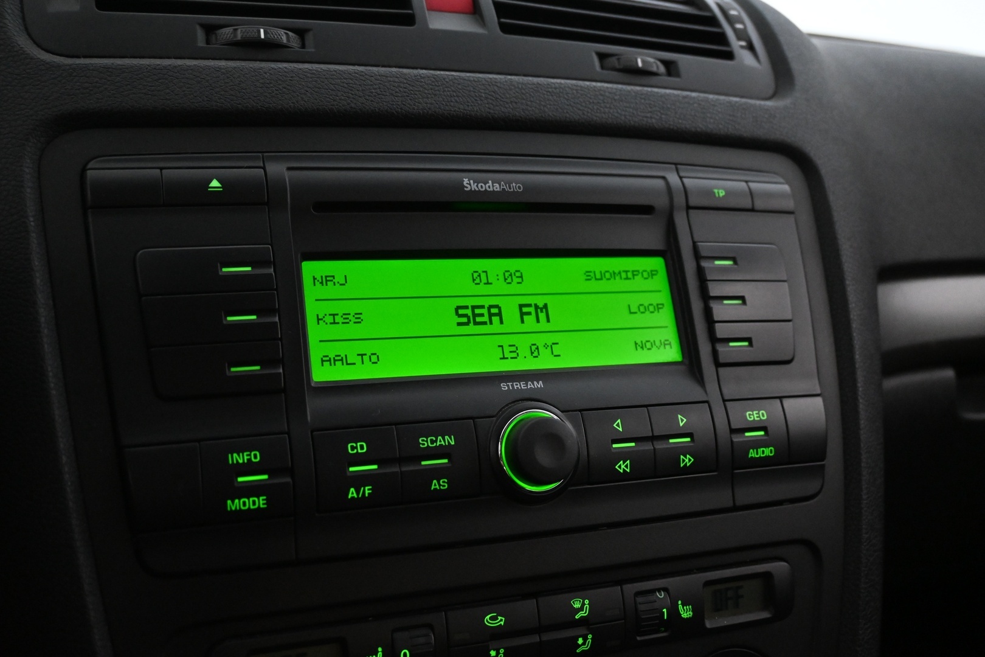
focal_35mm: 37
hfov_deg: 52.2
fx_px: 1005
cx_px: 492
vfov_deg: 36.2
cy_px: 328
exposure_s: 1/40
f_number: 4.2
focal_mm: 24.5
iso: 4000
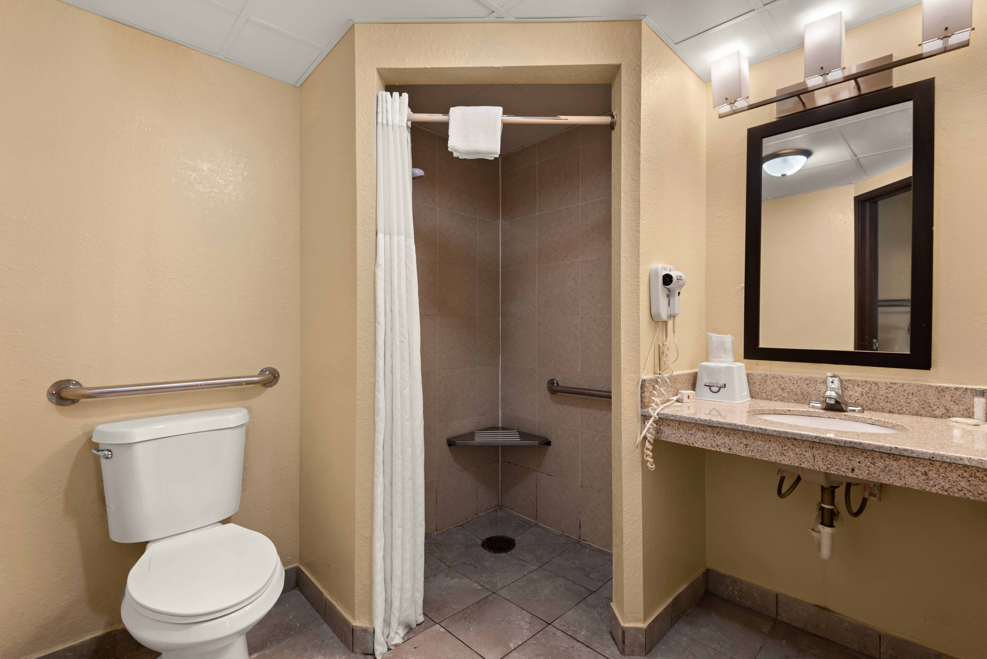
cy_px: 330
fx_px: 439
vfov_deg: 73.8
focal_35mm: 16
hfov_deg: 96.7
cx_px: 494
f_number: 9
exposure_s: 4
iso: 160
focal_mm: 16
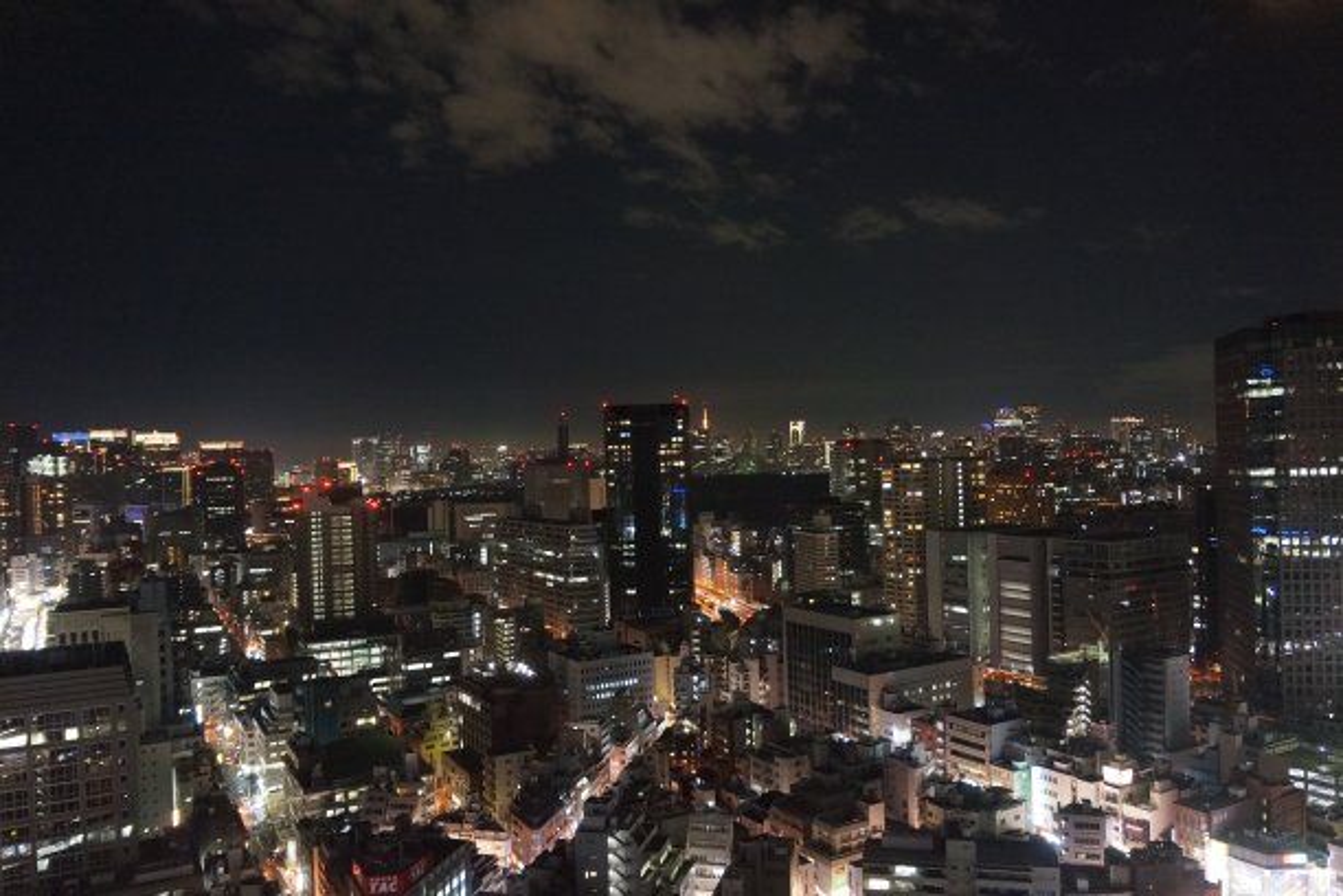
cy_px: 448
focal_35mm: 27
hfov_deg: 67.4
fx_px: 1007
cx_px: 672
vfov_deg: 47.9
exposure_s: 1/13
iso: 6400
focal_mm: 18
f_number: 3.5
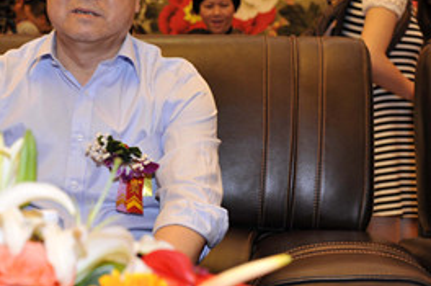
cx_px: 42
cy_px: 93
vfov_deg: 14.9
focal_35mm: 91
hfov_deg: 21.9
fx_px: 1087
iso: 1250
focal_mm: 48
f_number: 4
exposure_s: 1/60
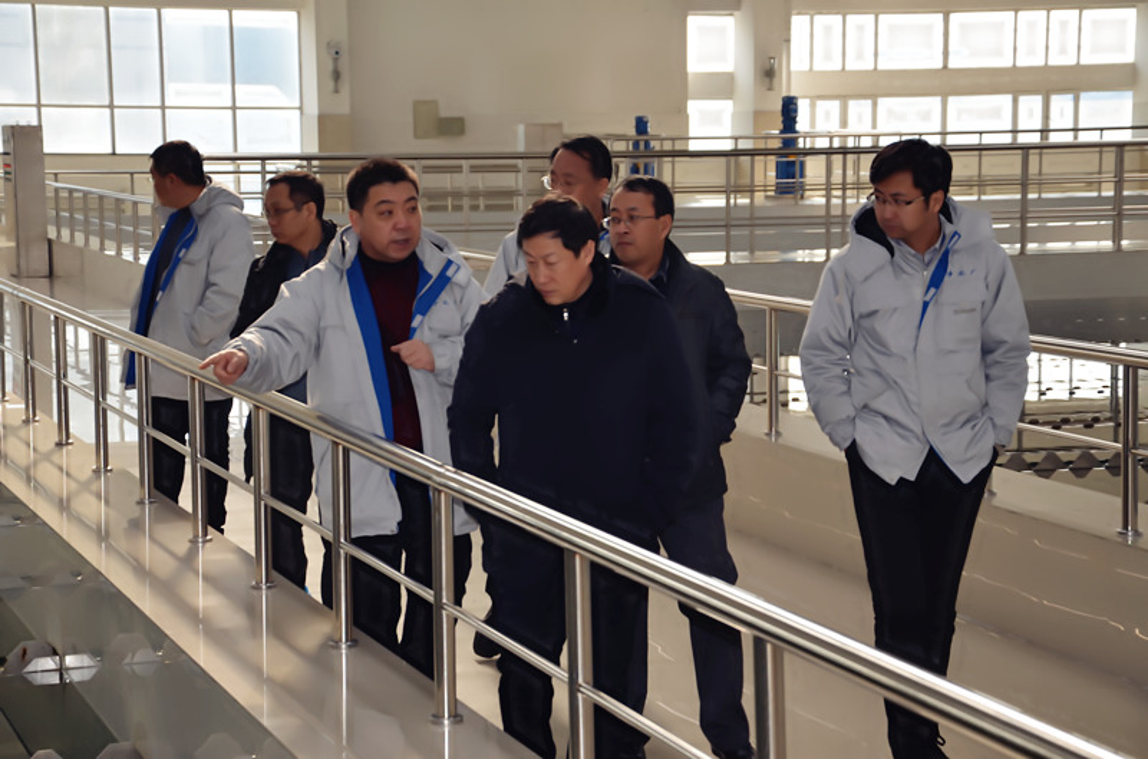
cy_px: 380
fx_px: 2958
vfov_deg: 14.6
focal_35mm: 93
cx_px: 574
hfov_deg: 22.0
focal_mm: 62
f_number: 5.3
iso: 250
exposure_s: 1/200
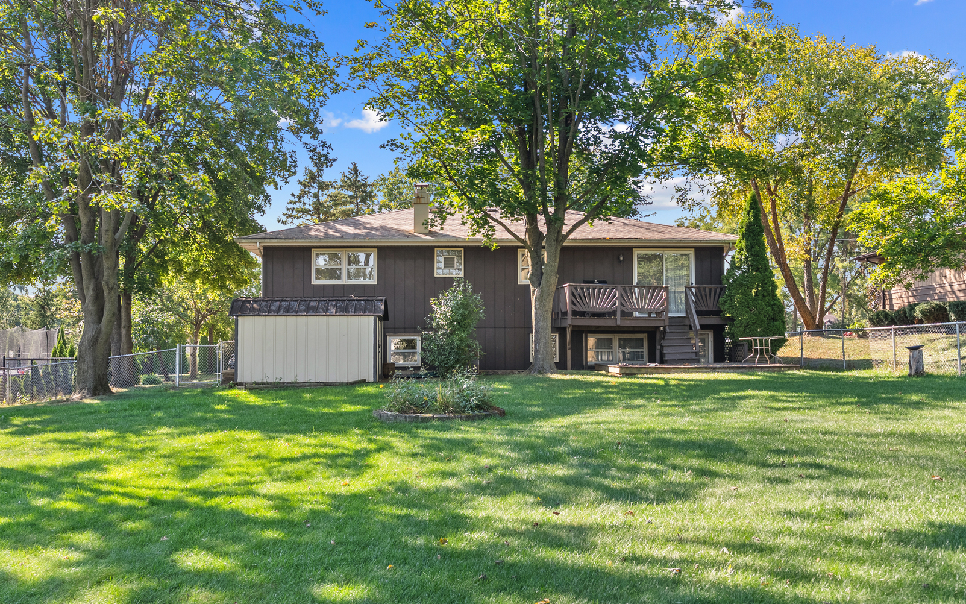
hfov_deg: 54.0
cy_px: 311
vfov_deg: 35.3
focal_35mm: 36
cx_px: 479
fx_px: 948
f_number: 8
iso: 640
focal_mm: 35
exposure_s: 1/15
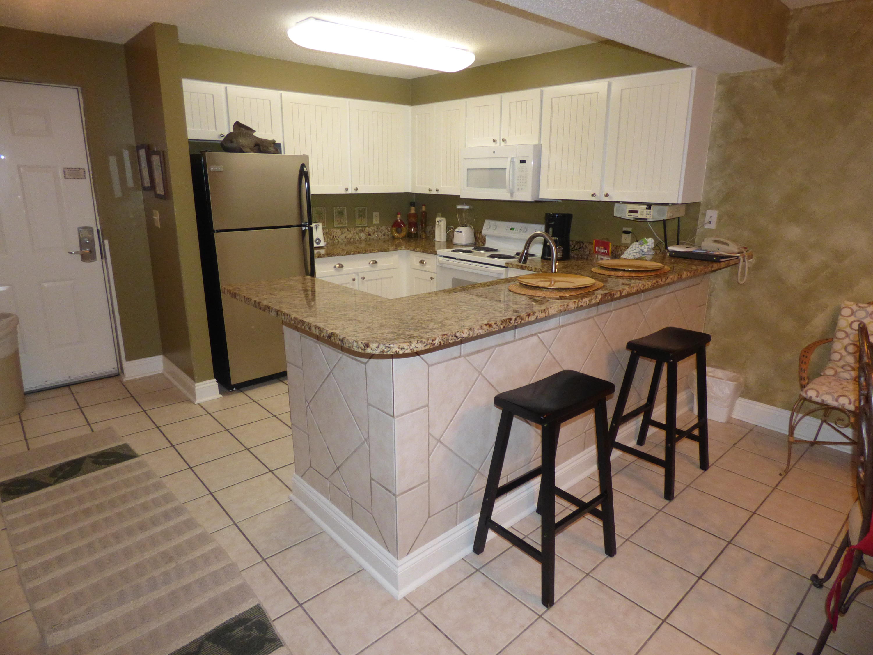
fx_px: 504
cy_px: 328
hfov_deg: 81.7
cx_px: 436
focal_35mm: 20
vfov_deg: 66.0
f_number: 2.8
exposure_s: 1/60
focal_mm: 3.58
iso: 400
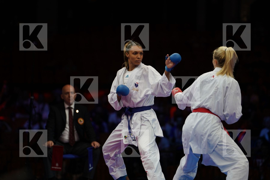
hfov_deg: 10.3
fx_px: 1500
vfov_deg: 6.9
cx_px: 135
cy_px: 90
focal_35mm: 200
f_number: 2.8
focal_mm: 200
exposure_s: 1/1000
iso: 640
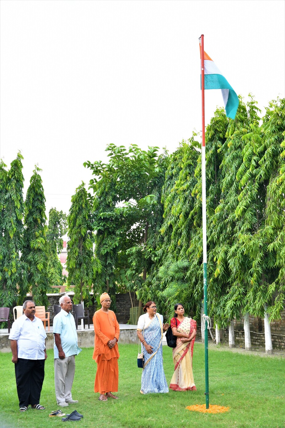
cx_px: 142
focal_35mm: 51
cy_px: 214
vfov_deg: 38.9
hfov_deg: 26.5
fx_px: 606
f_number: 5.6
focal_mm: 34
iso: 200
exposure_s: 1/100
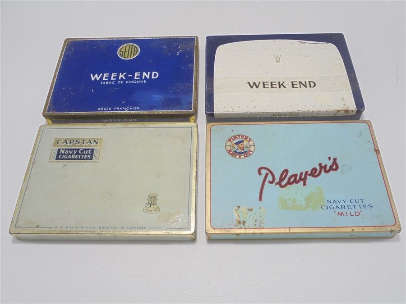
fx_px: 399
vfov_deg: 41.8
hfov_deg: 54.0
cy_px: 152
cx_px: 203
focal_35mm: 34
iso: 100
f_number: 4
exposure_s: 1/60
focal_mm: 6.1
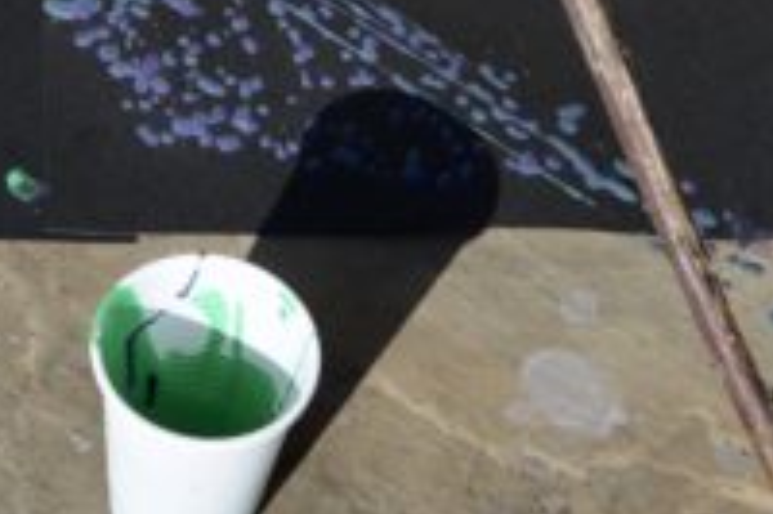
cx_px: 220
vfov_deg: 6.0
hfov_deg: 9.2
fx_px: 4784
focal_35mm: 223
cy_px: -408
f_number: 8
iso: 140
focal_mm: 58
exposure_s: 1/250
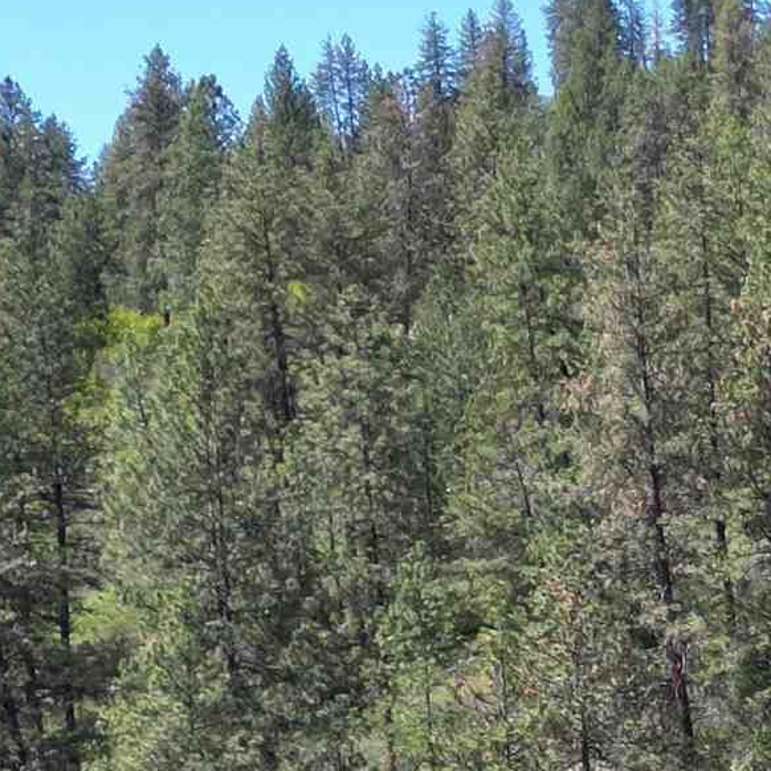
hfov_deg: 14.5
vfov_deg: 15.1
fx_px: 2822
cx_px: 1154
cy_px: 877
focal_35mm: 112
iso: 100
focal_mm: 6.72
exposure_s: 1/1250
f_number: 1.7
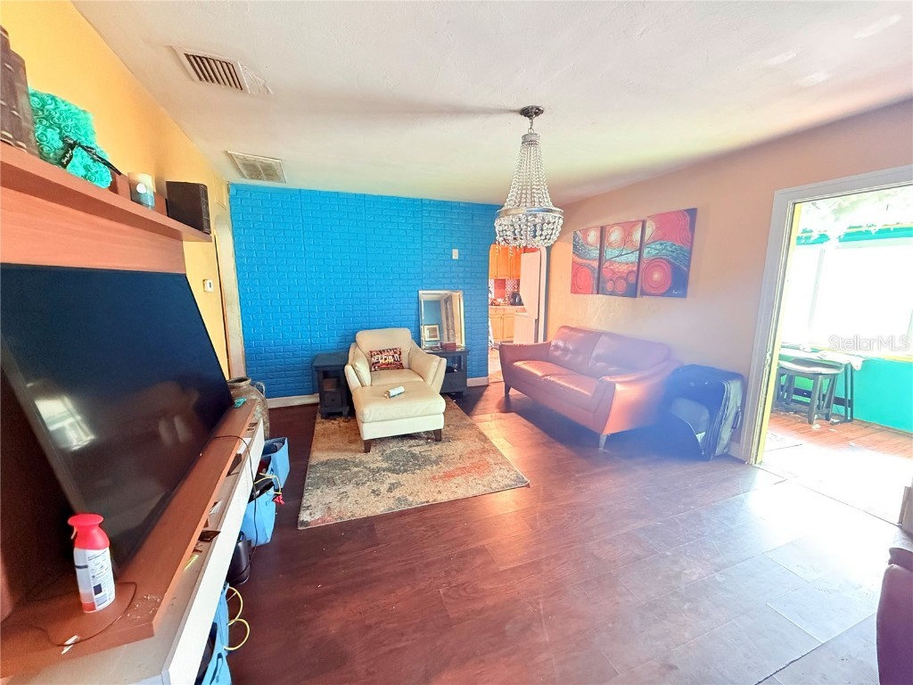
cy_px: 342
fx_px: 369
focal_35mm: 14
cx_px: 456
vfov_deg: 85.7
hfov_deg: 102.1
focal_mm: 2.22
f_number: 2.2
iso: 1000
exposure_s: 1/60
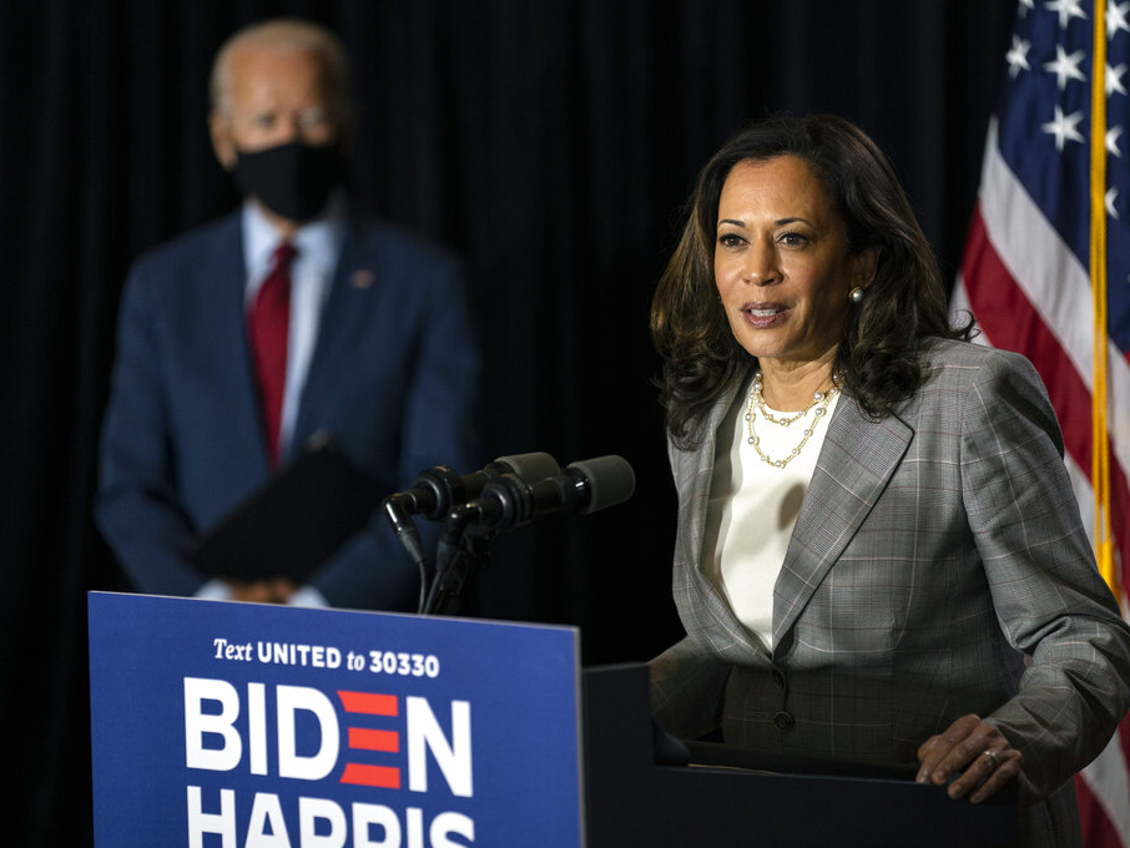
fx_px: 6988
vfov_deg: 6.9
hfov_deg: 9.2
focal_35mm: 214
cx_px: 575
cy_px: 425
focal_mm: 197
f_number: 2.8
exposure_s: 1/500
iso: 1250
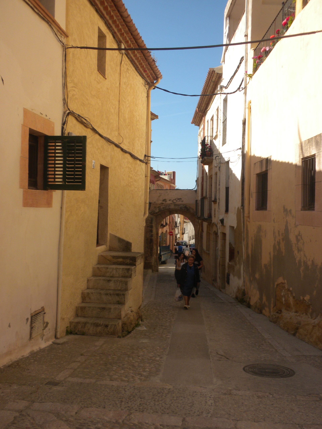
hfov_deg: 38.7
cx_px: 161
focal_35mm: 37
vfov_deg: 50.1
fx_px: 459
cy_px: 214
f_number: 10
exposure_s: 1/86.7
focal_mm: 6.6
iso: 64
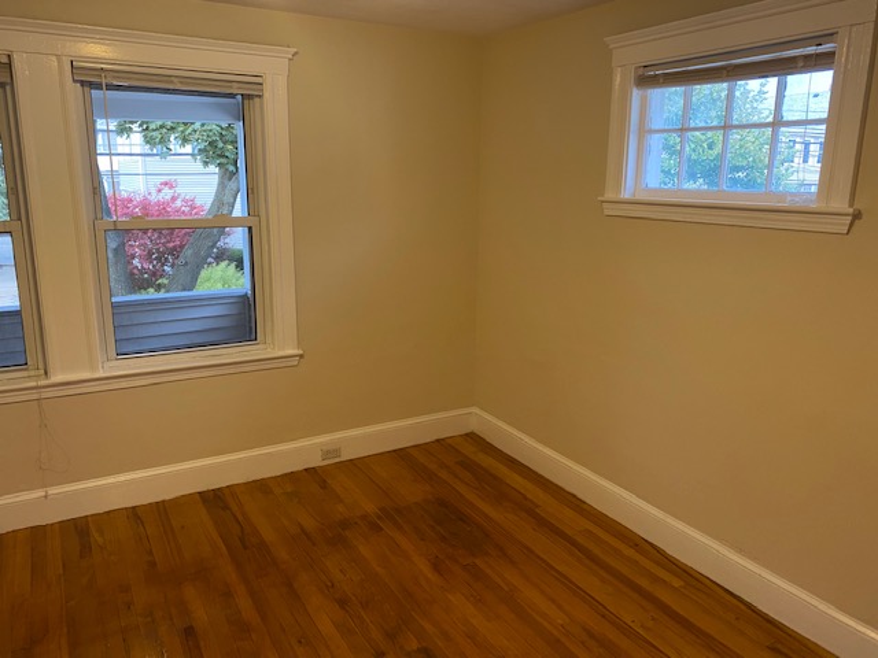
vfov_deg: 53.1
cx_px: 439
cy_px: 329
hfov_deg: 67.3
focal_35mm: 26
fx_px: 659
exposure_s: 1/60
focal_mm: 4.25
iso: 200
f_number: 1.8
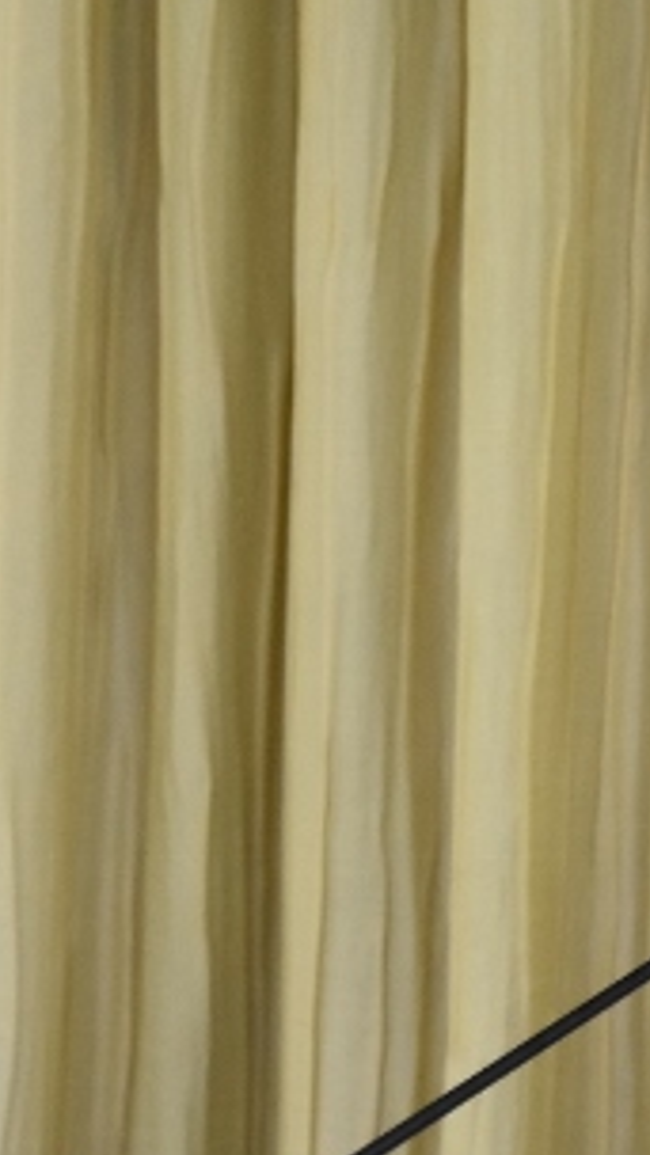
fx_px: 8855
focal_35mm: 289
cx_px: 1137
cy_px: 811
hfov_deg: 4.2
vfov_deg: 7.5
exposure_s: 1/60
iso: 3200
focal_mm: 70
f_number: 5.6
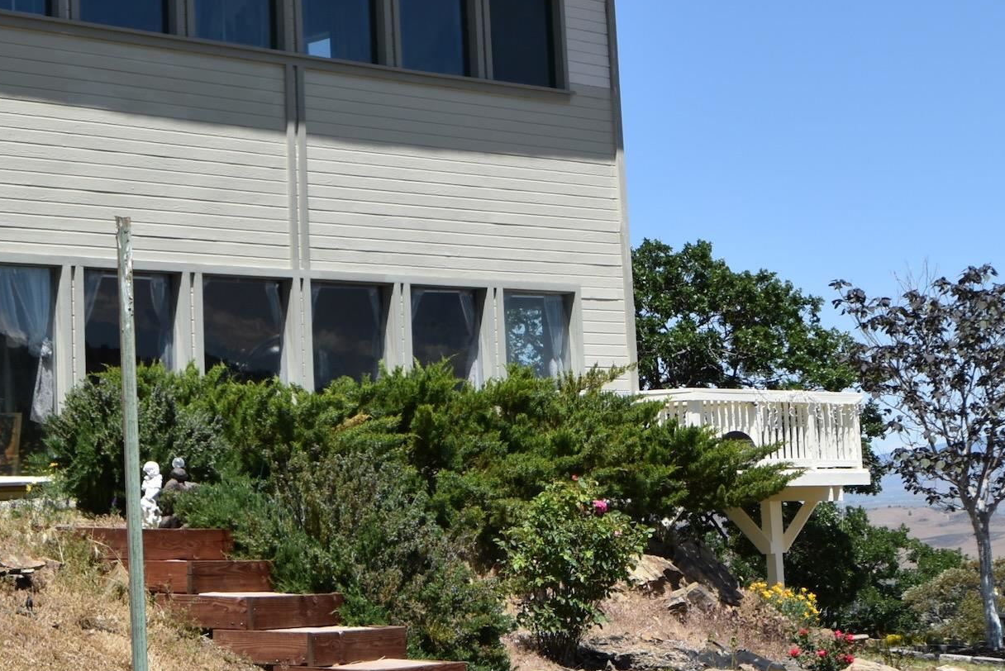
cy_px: 152
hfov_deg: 26.8
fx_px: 2067
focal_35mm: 74
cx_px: 188
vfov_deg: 18.3
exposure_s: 1/250
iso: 125
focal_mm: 24
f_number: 8
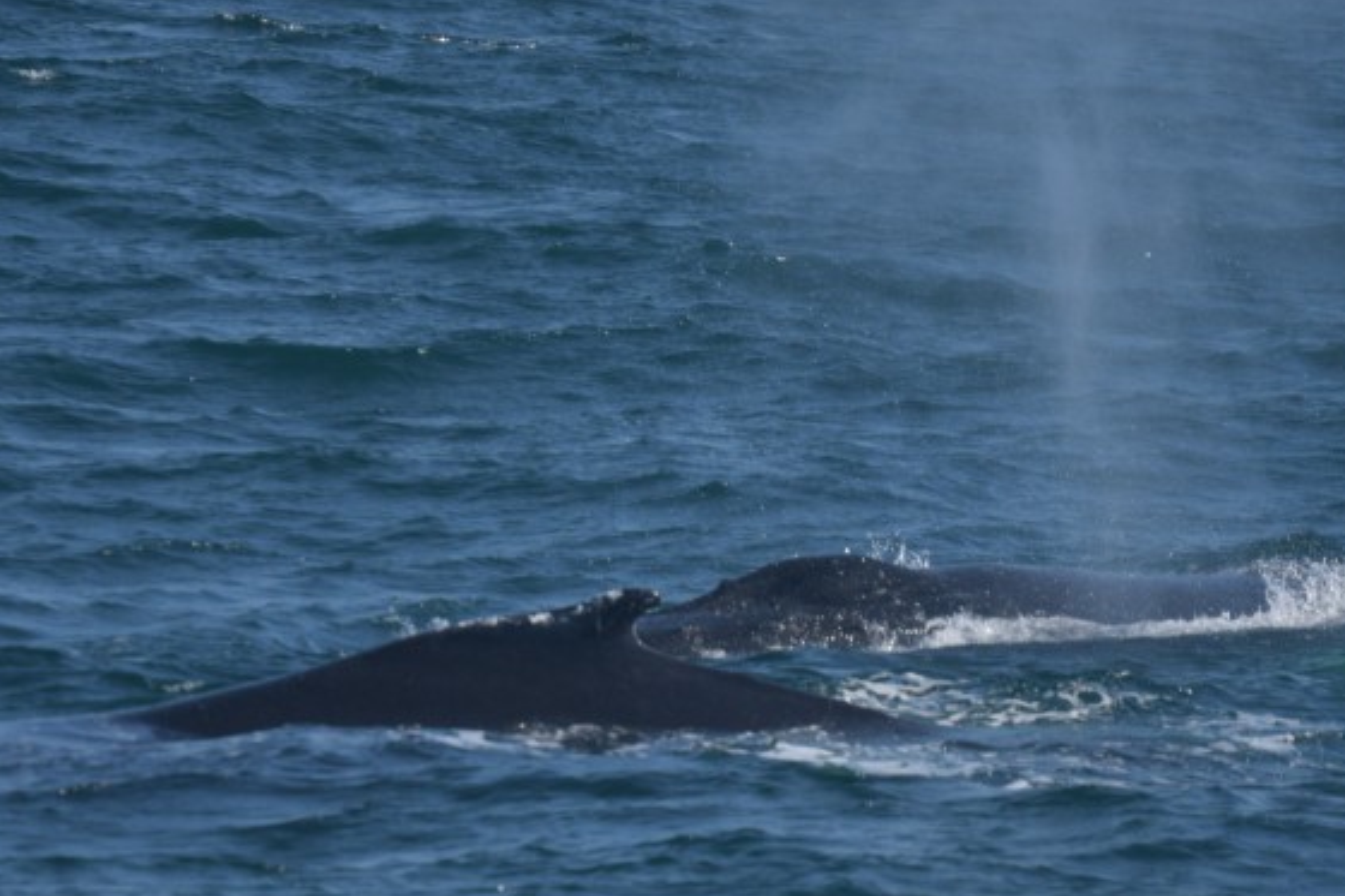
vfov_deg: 2.4
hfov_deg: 3.6
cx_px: 526
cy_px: 730
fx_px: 21624
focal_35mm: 579
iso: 200
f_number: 5.6
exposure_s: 1/1600
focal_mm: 200
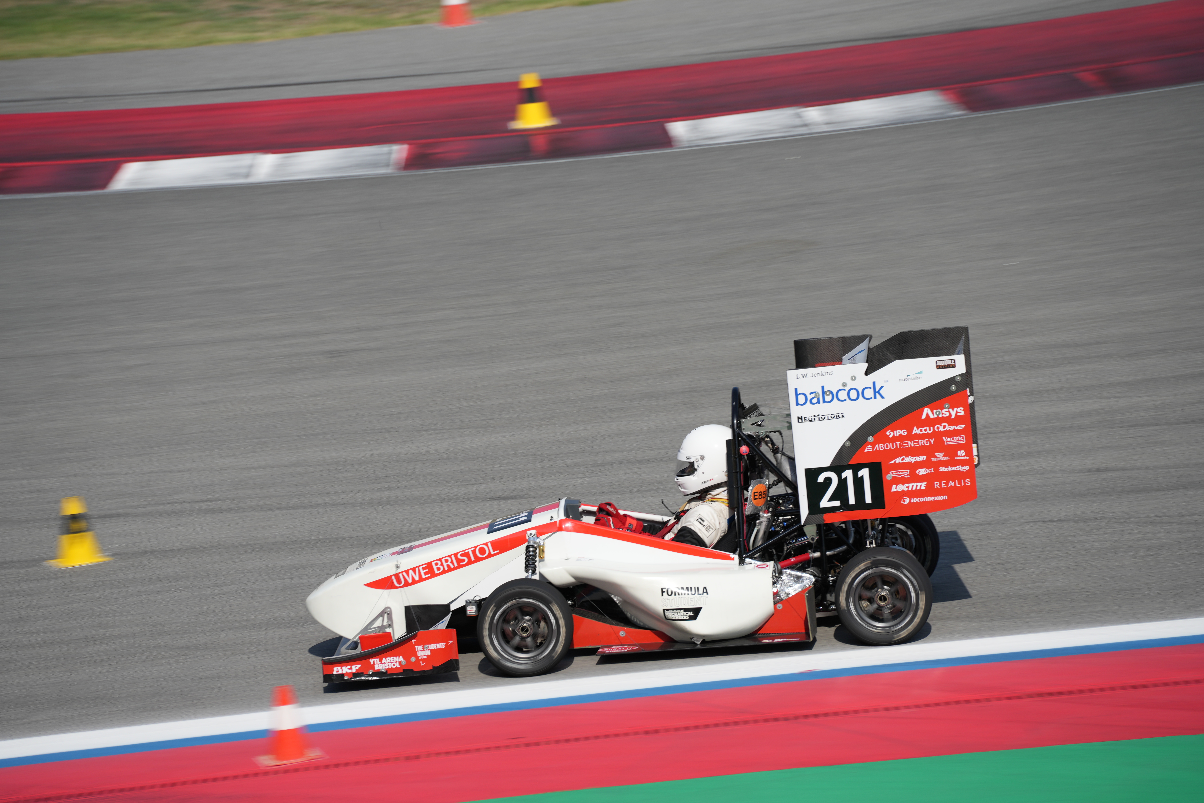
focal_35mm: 281
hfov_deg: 7.3
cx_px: 602
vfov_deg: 4.9
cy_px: 402
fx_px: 9397
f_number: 10
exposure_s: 1/250
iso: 100
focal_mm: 281
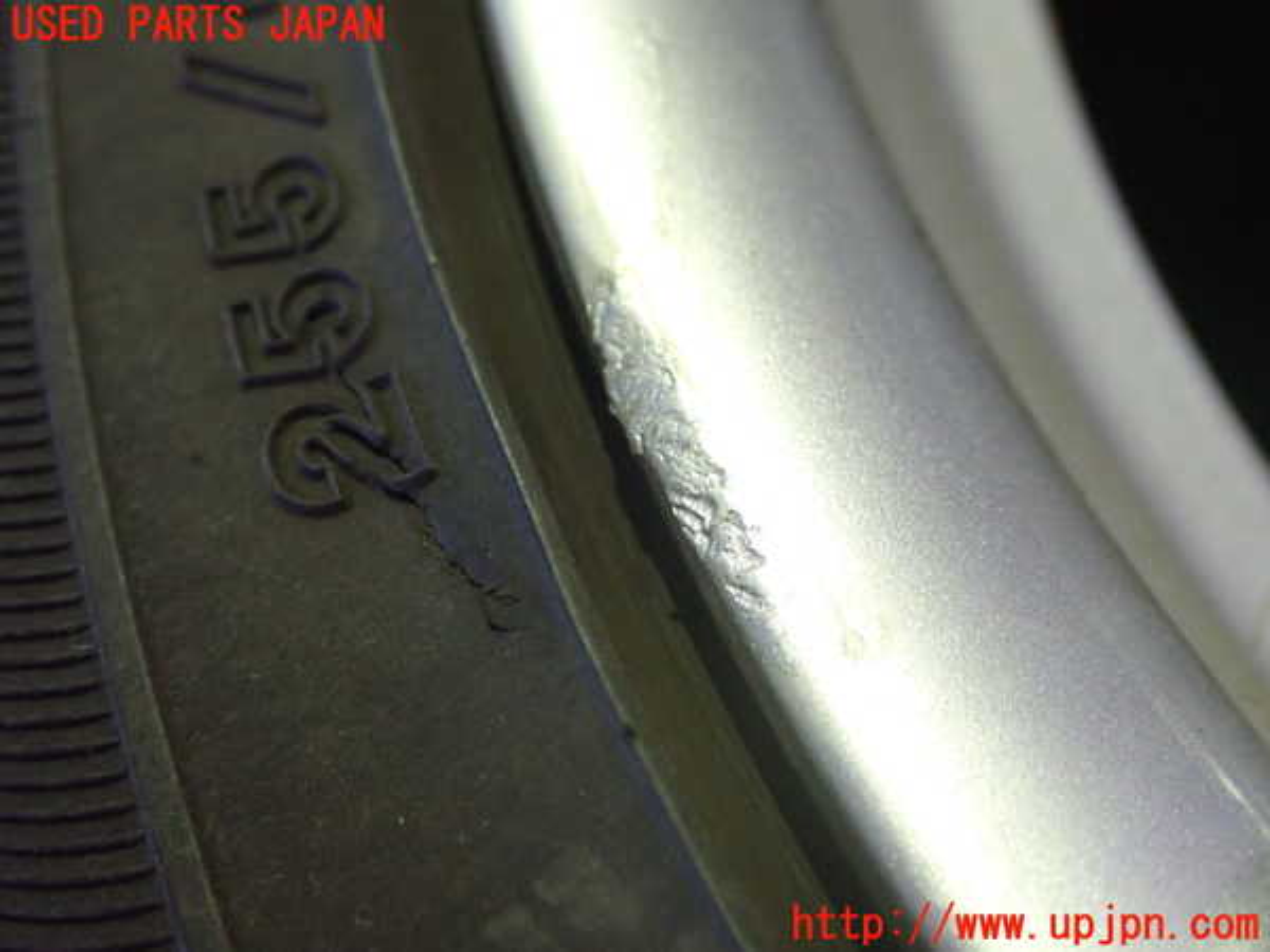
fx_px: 1834
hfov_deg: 38.2
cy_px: 476
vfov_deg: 29.1
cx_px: 635
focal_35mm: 50
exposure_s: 1/20
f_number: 3.2
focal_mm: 9.01
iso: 800
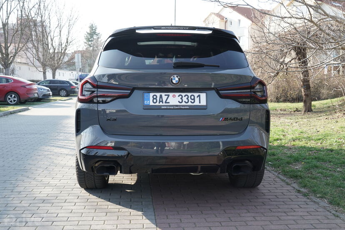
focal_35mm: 39
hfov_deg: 49.6
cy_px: 115
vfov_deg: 34.2
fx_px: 374
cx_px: 172
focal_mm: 39
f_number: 8
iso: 800
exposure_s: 1/200
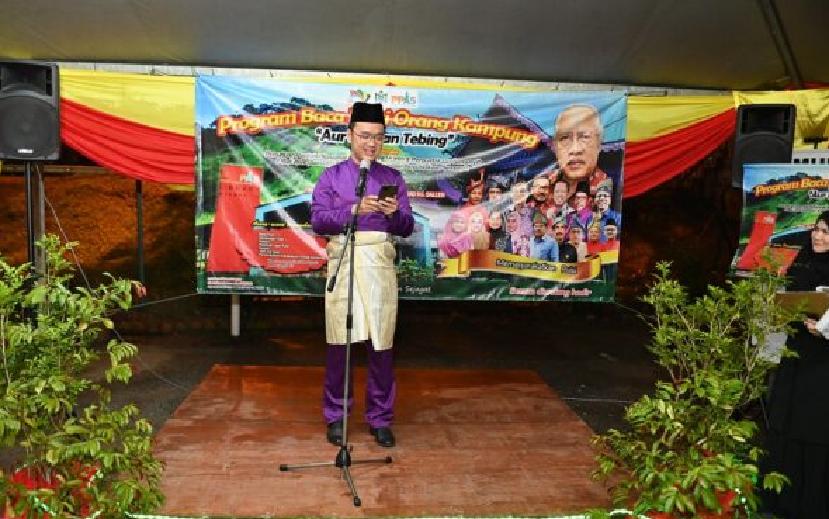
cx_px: 410
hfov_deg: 64.6
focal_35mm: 29
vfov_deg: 43.2
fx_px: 655
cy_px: 247
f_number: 3.2
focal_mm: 28
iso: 1600
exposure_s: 1/80
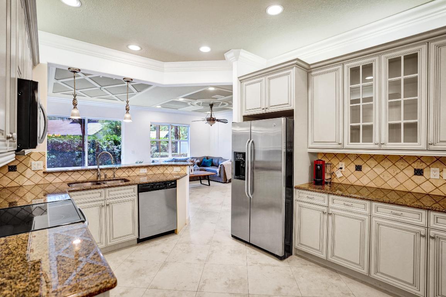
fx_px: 198
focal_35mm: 16
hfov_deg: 96.8
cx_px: 223
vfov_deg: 73.6
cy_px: 148
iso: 800
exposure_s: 1/250
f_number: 2.8
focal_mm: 16
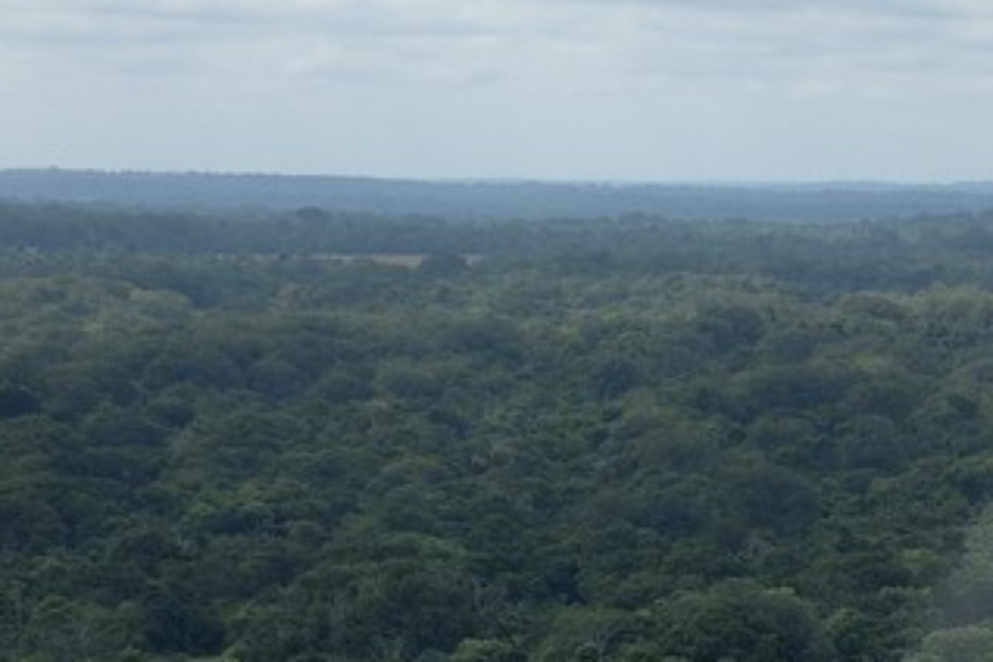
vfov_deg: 7.8
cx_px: 2070
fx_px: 4716
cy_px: 1205
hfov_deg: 10.8
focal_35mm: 171
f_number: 7.1
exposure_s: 1/320
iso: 200
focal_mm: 34
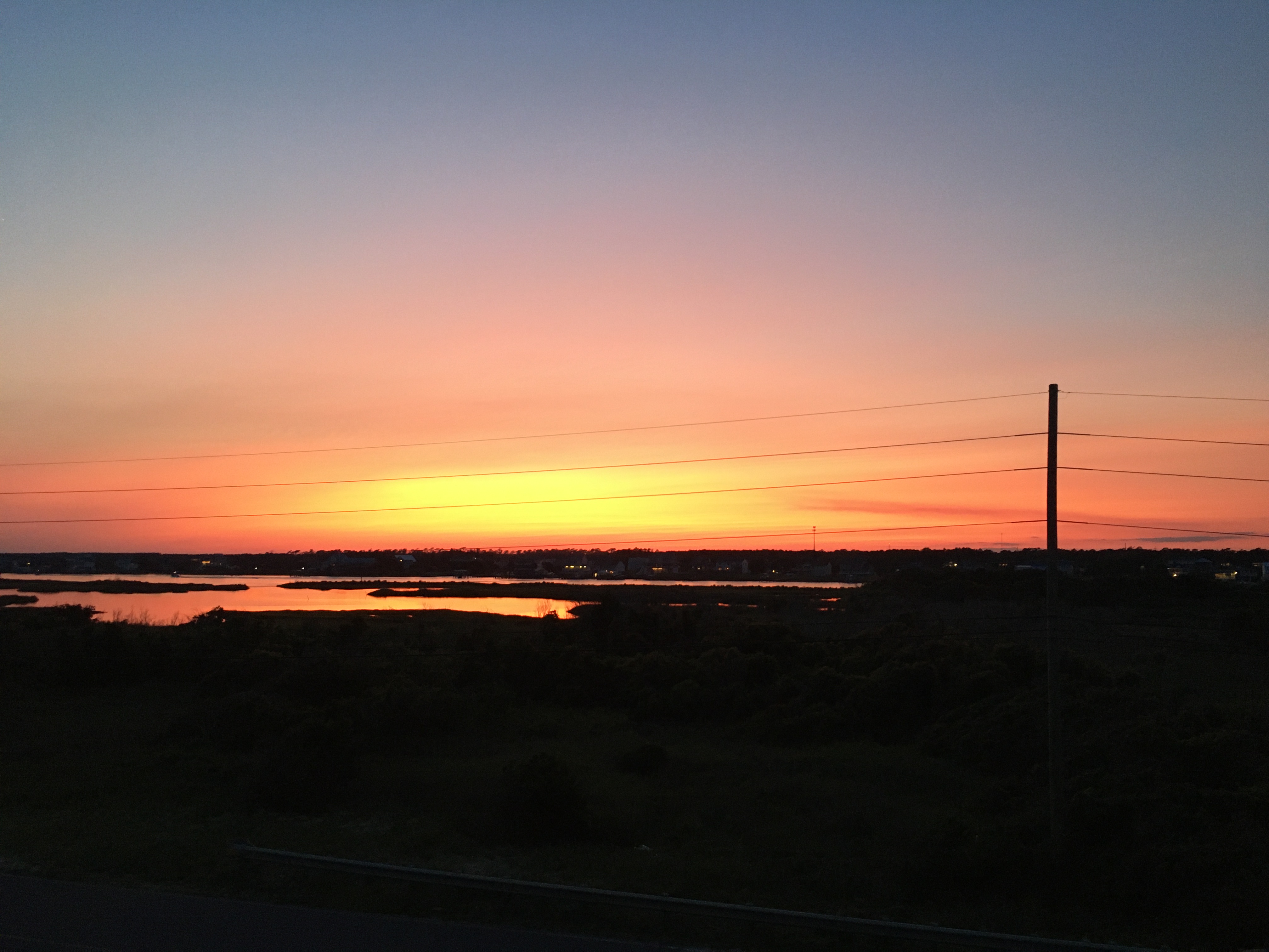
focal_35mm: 29
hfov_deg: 61.7
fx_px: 1063
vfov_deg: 48.2
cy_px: 476
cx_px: 634
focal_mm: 4.15
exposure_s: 1/30
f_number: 2.2
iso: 125
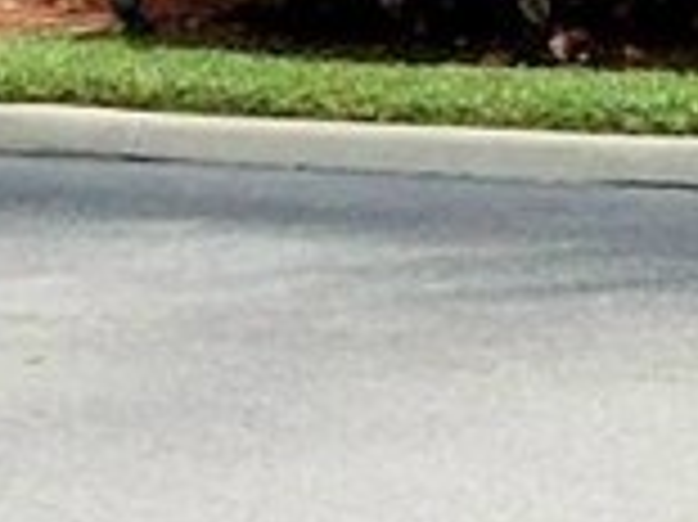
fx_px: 4795
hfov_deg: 8.1
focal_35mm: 238
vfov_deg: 6.1
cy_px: -364
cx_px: 1211
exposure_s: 1/561
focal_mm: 6
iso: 80
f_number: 4.8
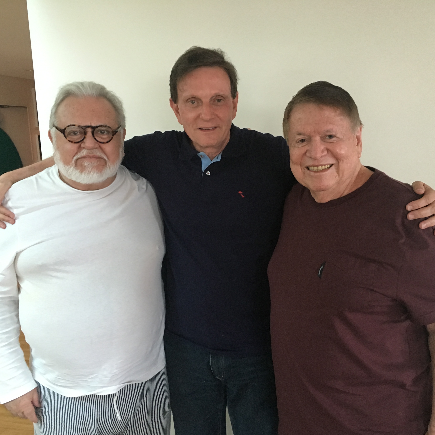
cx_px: 237
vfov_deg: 47.2
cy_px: 222
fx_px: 498
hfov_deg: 47.2
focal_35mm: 35
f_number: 2.2
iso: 200
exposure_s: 1/24
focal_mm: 4.15
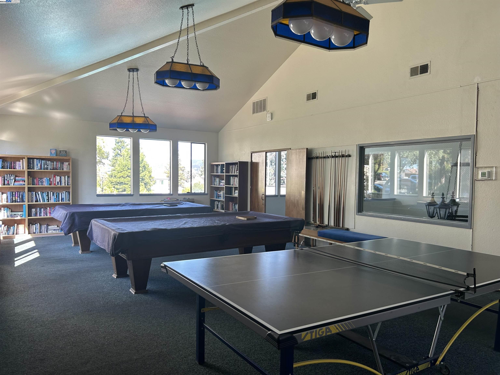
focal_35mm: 26
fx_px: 376
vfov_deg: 53.1
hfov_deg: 67.3
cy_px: 188
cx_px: 250
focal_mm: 5.7
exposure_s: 1/121
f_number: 1.5
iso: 50
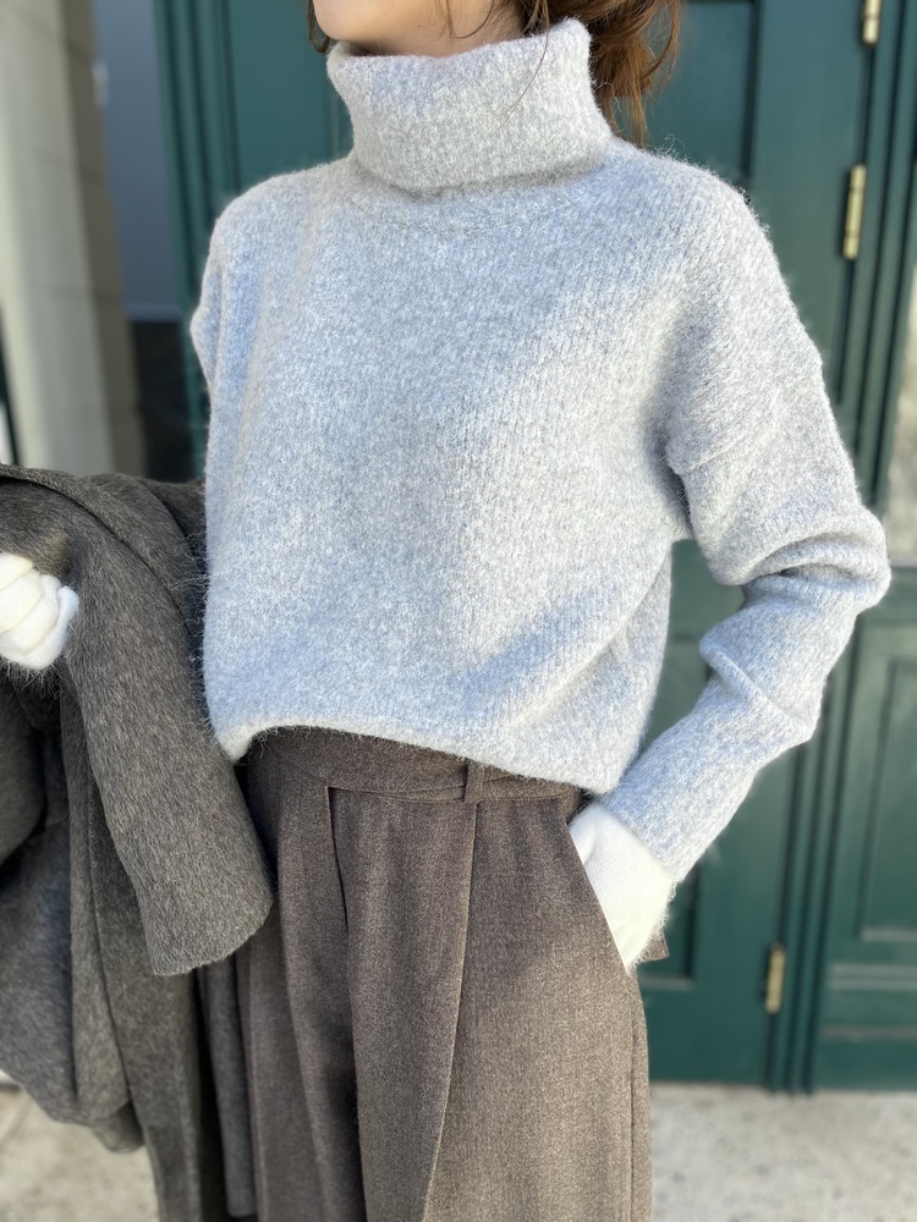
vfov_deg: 67.3
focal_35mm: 26
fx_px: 918
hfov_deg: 53.1
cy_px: 611
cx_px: 458
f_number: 1.6
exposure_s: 1/407
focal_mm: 5.1
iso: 50
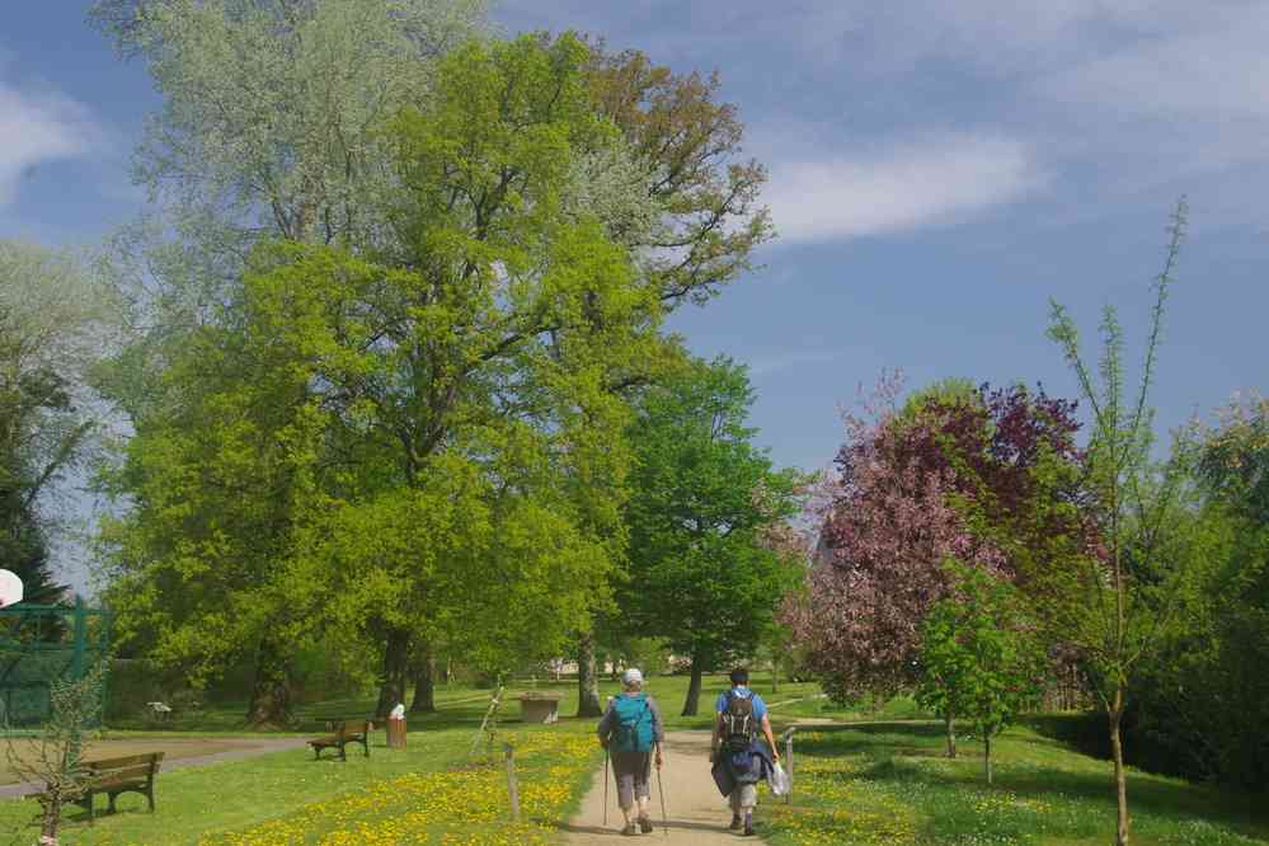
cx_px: 634
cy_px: 423
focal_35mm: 39
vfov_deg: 34.2
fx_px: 1375
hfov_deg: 49.6
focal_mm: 26
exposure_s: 1/80
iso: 200
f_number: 11
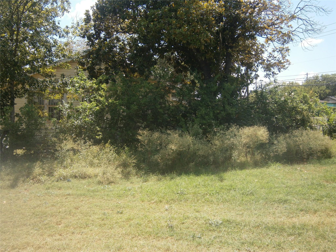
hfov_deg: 51.4
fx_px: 349
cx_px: 168
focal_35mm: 36
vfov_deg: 39.7
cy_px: 126
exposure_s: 1/400
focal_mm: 6.4
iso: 80
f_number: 3.1
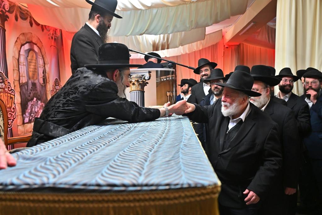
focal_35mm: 31
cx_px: 161
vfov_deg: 42.3
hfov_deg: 60.3
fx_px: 277
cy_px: 108
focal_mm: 31
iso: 1600
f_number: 4
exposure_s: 1/160
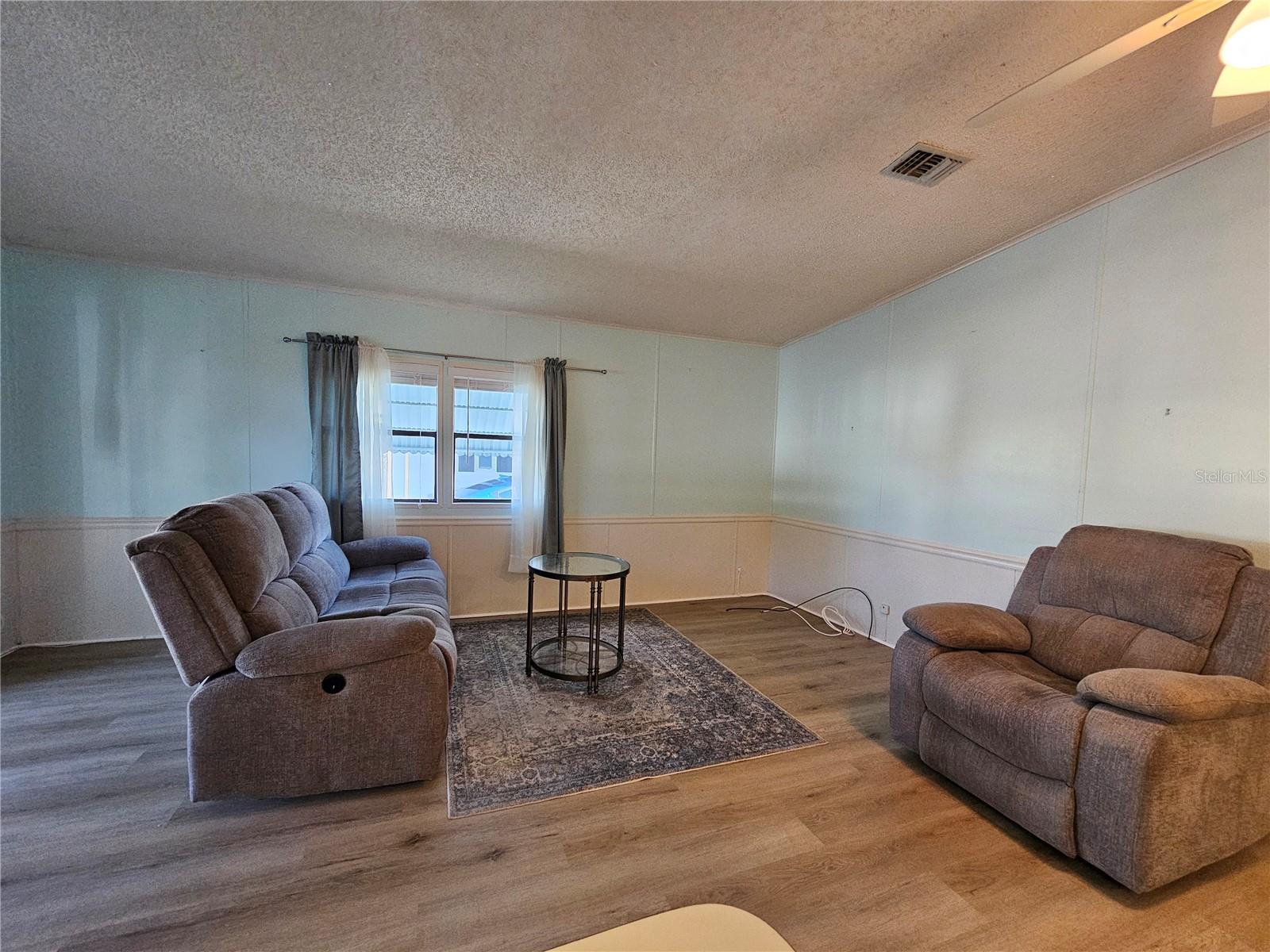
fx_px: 477
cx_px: 635
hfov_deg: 106.2
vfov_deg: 89.9
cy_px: 476
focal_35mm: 13
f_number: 2.2
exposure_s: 1/60
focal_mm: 2.2
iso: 320
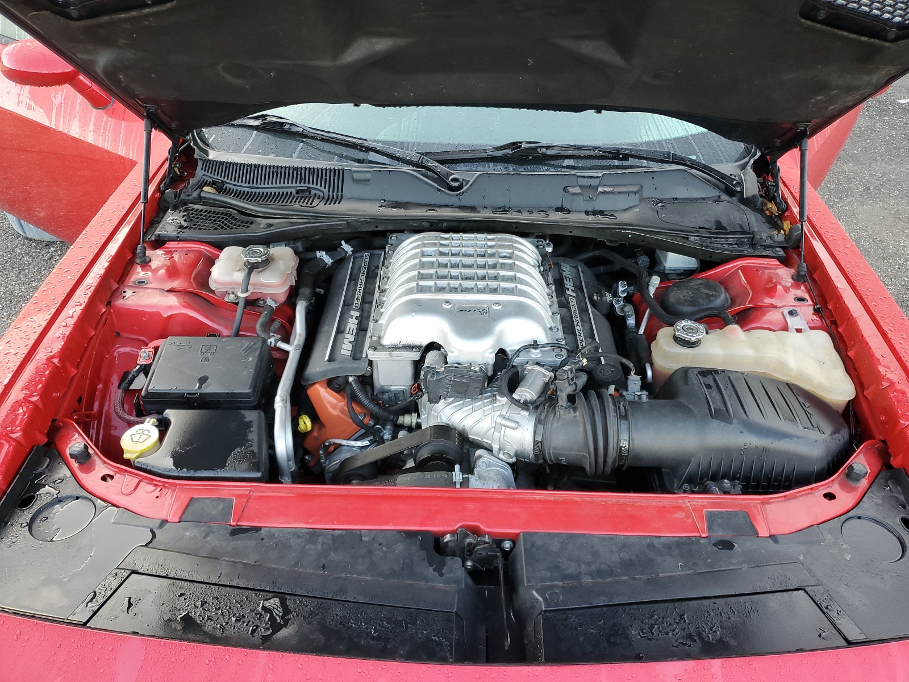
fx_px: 683
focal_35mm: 26
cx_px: 454
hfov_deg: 67.3
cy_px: 341
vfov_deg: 53.1
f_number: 1.5
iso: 62
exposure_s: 1/120
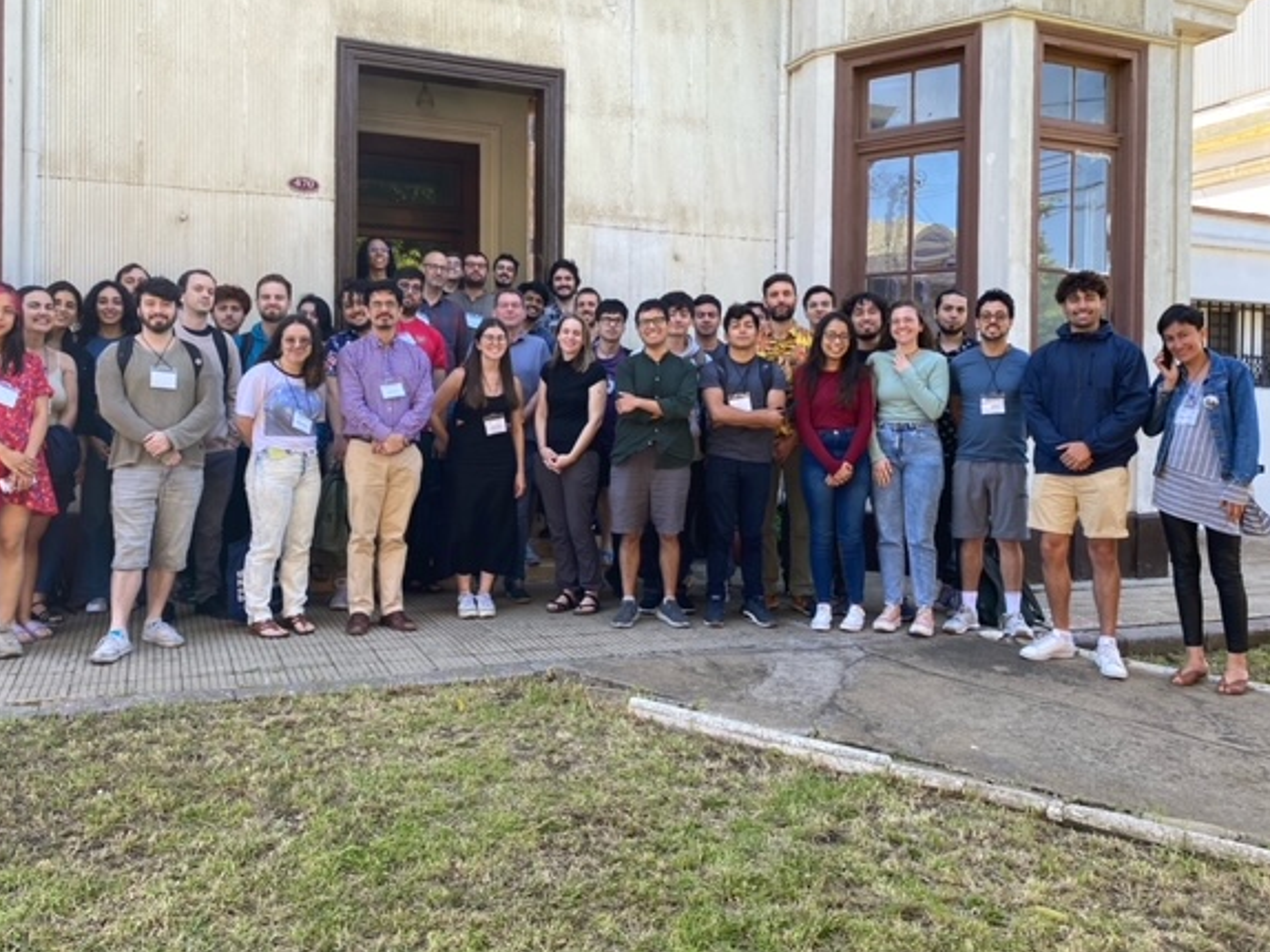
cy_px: 436
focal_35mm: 29
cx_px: 582
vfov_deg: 48.1
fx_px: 1064
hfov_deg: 61.6
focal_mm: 4.25
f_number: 1.8
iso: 32
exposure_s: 1/189
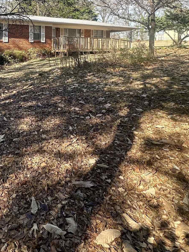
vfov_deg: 61.2
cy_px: 59
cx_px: 12
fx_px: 197
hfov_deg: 45.5
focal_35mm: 27
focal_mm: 2.22
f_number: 2.2
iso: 40
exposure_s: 1/437
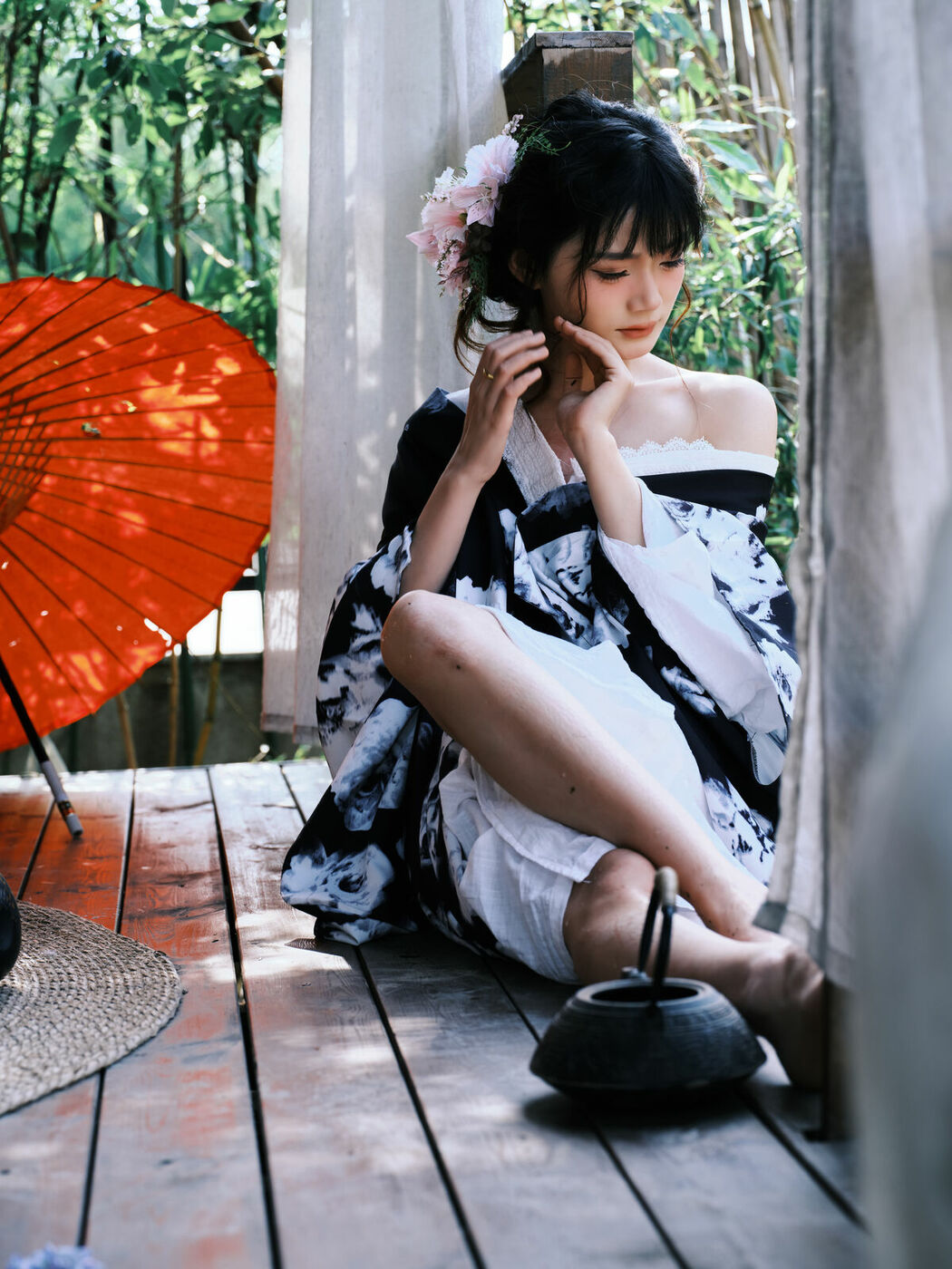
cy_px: 634
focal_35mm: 79
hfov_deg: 18.7
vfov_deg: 24.7
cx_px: 476
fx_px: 2897
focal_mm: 100
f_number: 7.1
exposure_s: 1/160
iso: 500
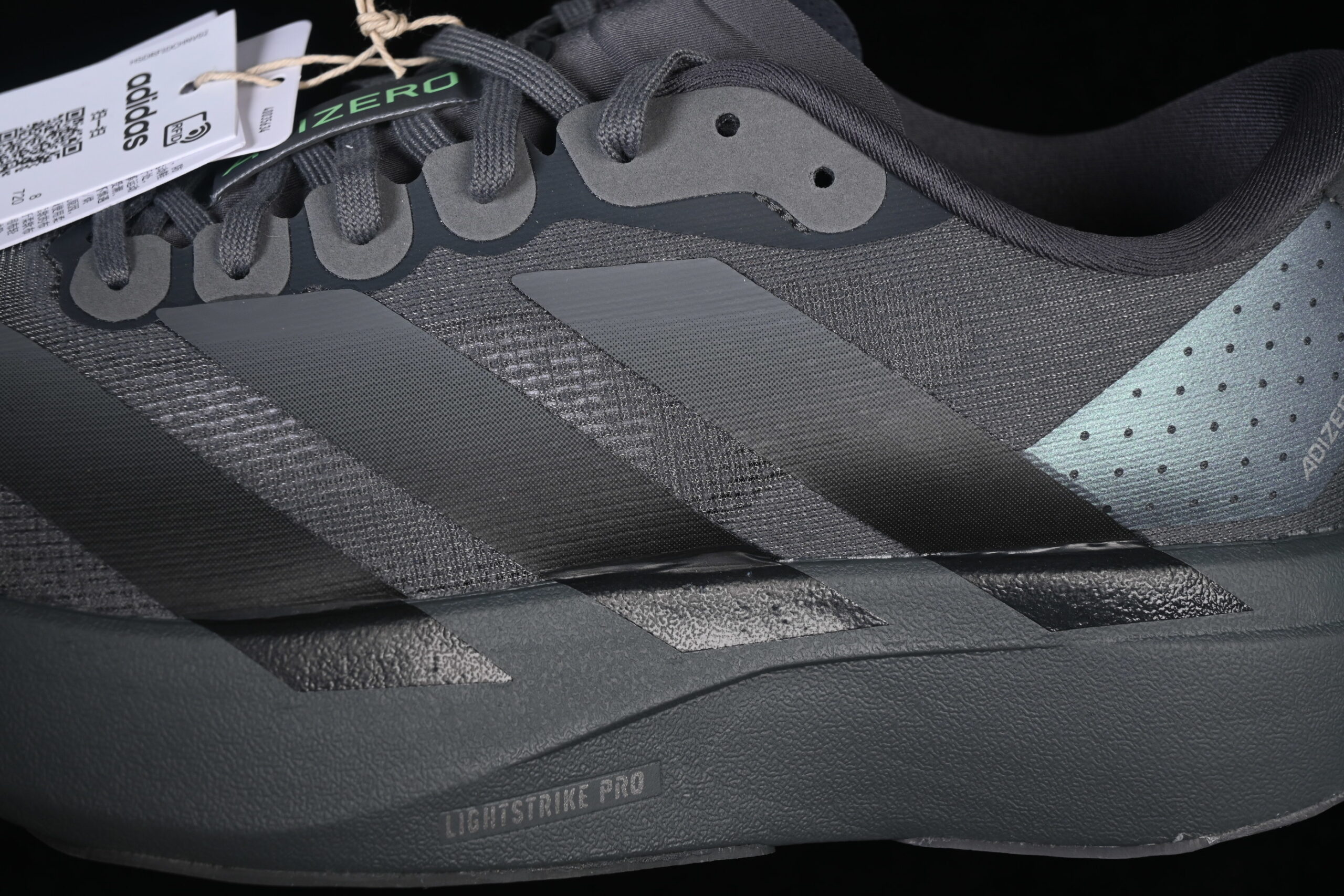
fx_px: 2800
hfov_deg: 27.0
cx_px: 672
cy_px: 448
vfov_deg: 18.2
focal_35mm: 75
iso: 160
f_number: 6.3
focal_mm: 50
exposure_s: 1/60
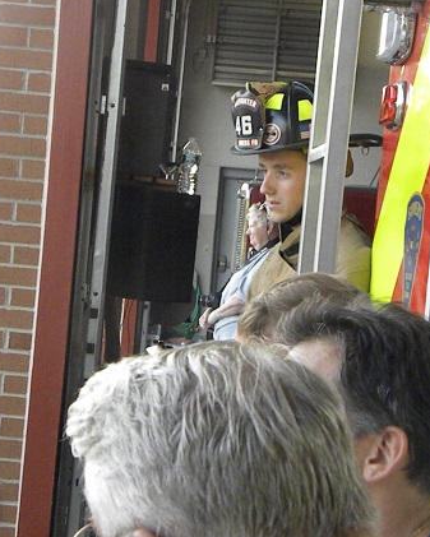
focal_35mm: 75
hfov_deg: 20.4
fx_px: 1193
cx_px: 179
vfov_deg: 25.4
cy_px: 268
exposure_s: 1/310
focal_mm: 10.3
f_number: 3.5
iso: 1085
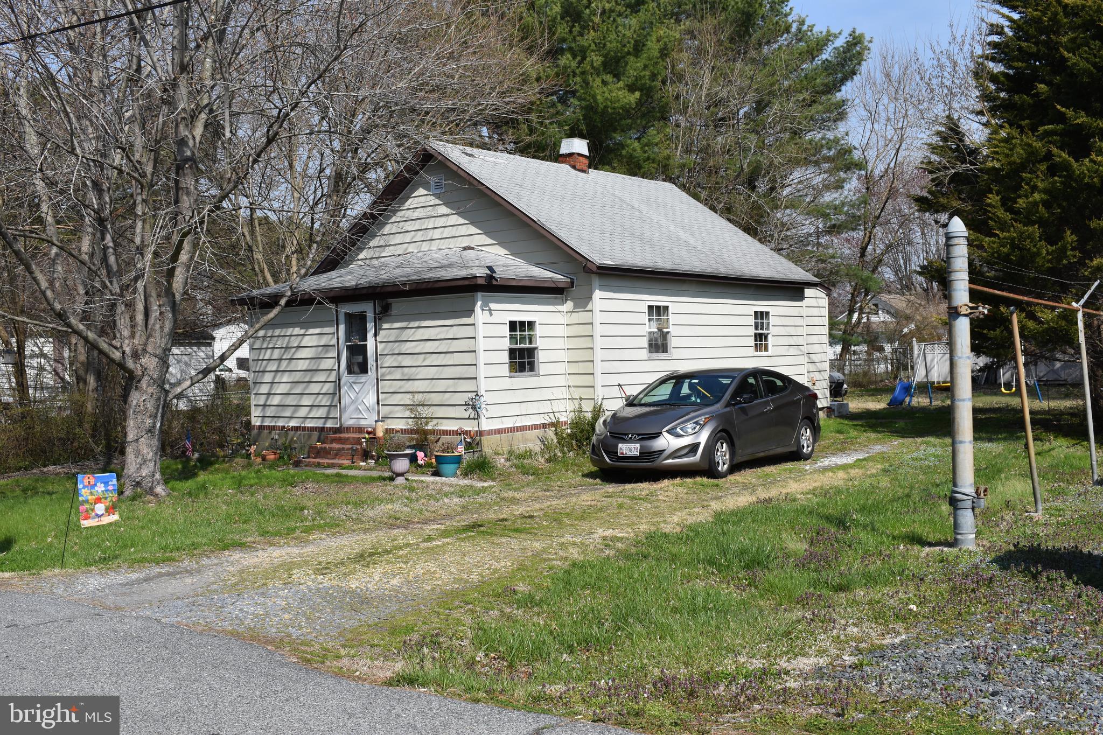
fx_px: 1149
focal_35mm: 38
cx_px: 552
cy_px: 368
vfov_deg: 35.5
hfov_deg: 51.3
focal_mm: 25
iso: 200
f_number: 10
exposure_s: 1/400
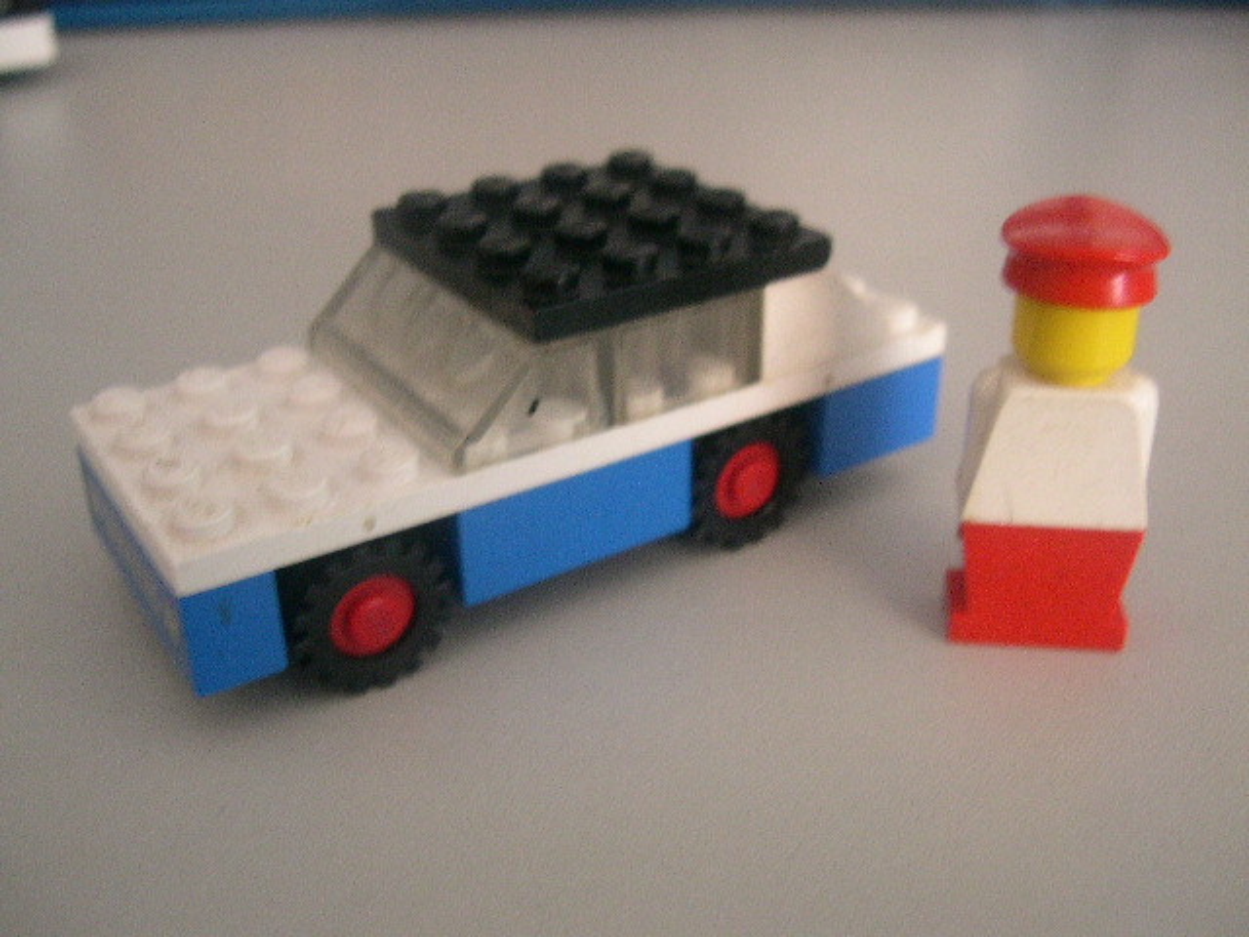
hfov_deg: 49.0
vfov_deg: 37.7
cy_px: 468
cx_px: 624
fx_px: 1371
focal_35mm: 38
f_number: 2.8
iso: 400
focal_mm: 8
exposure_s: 1/1.8
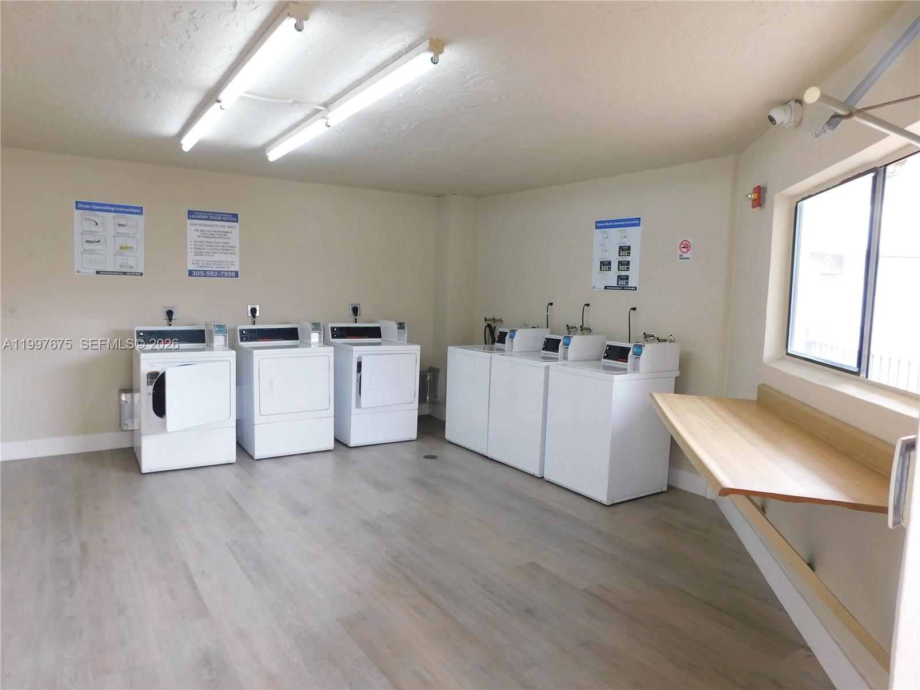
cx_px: 460
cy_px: 345
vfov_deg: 58.9
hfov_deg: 73.9
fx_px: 611
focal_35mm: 23
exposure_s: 1/40
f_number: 3
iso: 125
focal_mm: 4
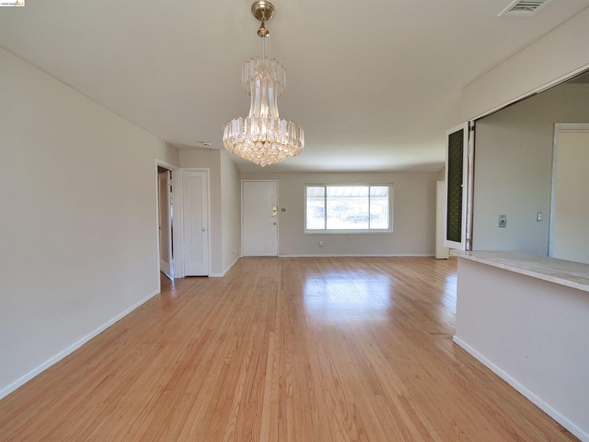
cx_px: 294
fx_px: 238
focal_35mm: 14
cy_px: 221
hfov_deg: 102.1
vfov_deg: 85.7
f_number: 4.5
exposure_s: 1/160
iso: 800
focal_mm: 7
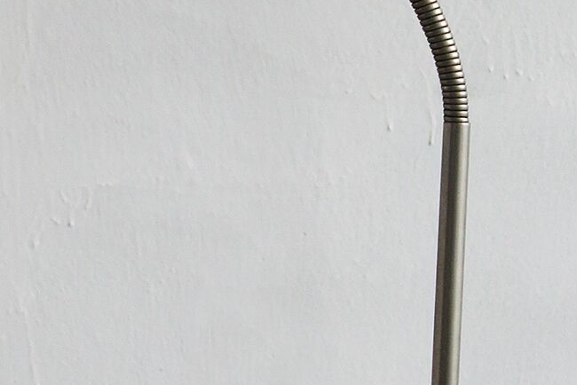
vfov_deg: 6.6
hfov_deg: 9.9
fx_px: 3328
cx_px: 263
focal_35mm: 208
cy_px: 156
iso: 400
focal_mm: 45
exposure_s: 1/20
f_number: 5.6
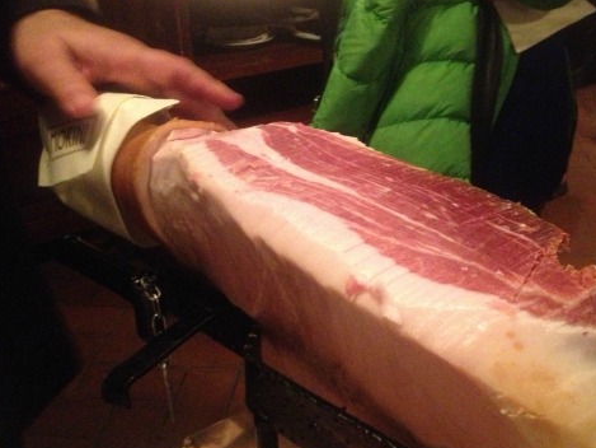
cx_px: 357
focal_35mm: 43
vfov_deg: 33.5
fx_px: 741
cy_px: 263
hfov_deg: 43.6
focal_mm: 4.28
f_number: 2.4
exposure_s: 1/15
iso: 800
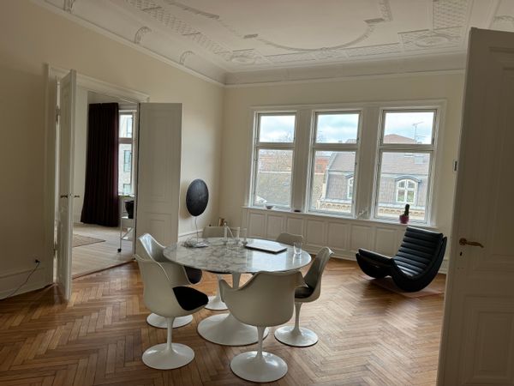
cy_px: 193
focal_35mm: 24
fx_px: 356
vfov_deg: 56.8
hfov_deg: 71.6
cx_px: 257
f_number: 1.78
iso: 100
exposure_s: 1/121
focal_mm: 6.76
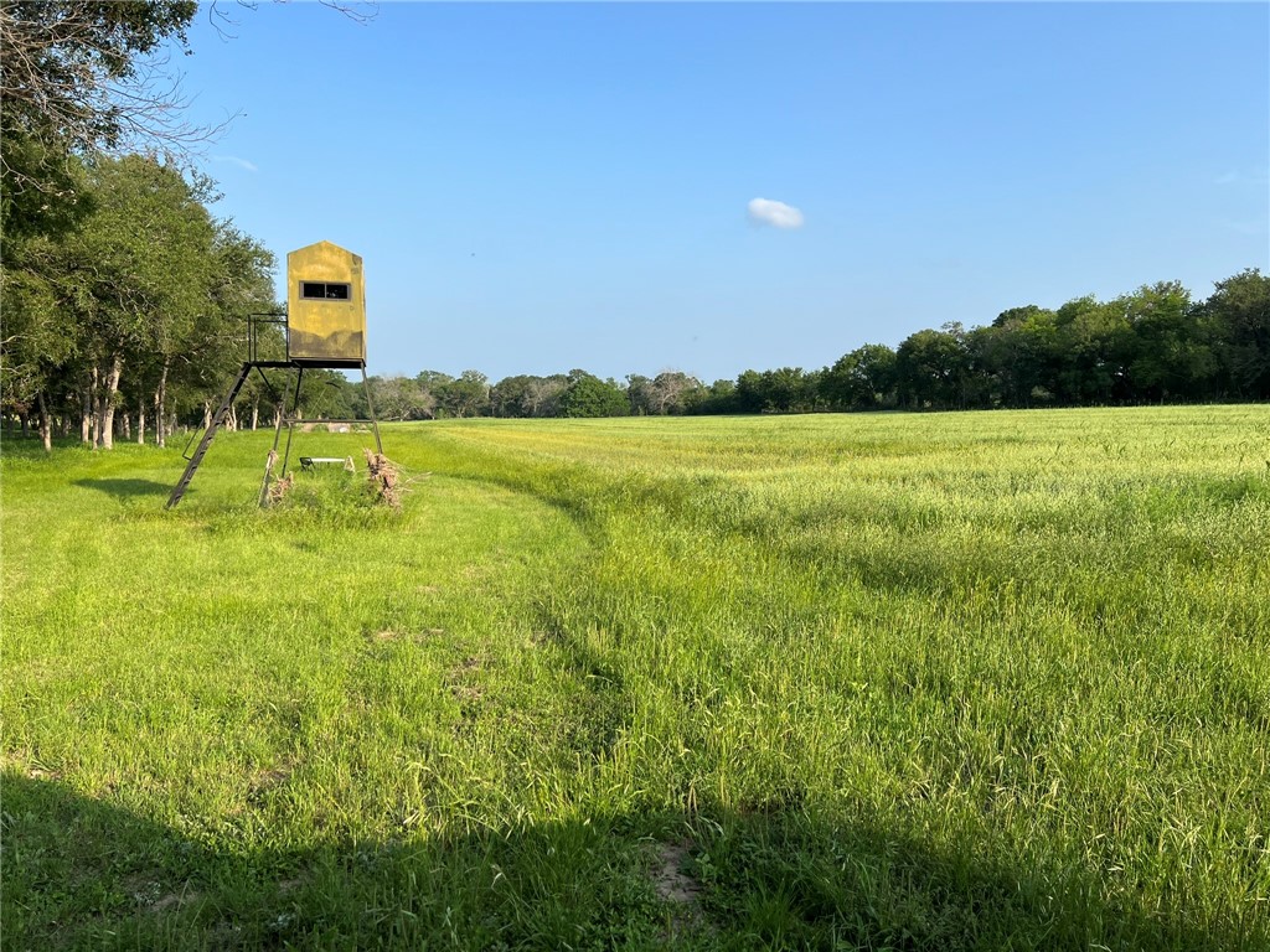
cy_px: 476
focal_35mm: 26
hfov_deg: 67.3
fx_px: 954
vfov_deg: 53.1
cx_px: 635
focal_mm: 5.7
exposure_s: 1/2299
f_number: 1.5
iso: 50
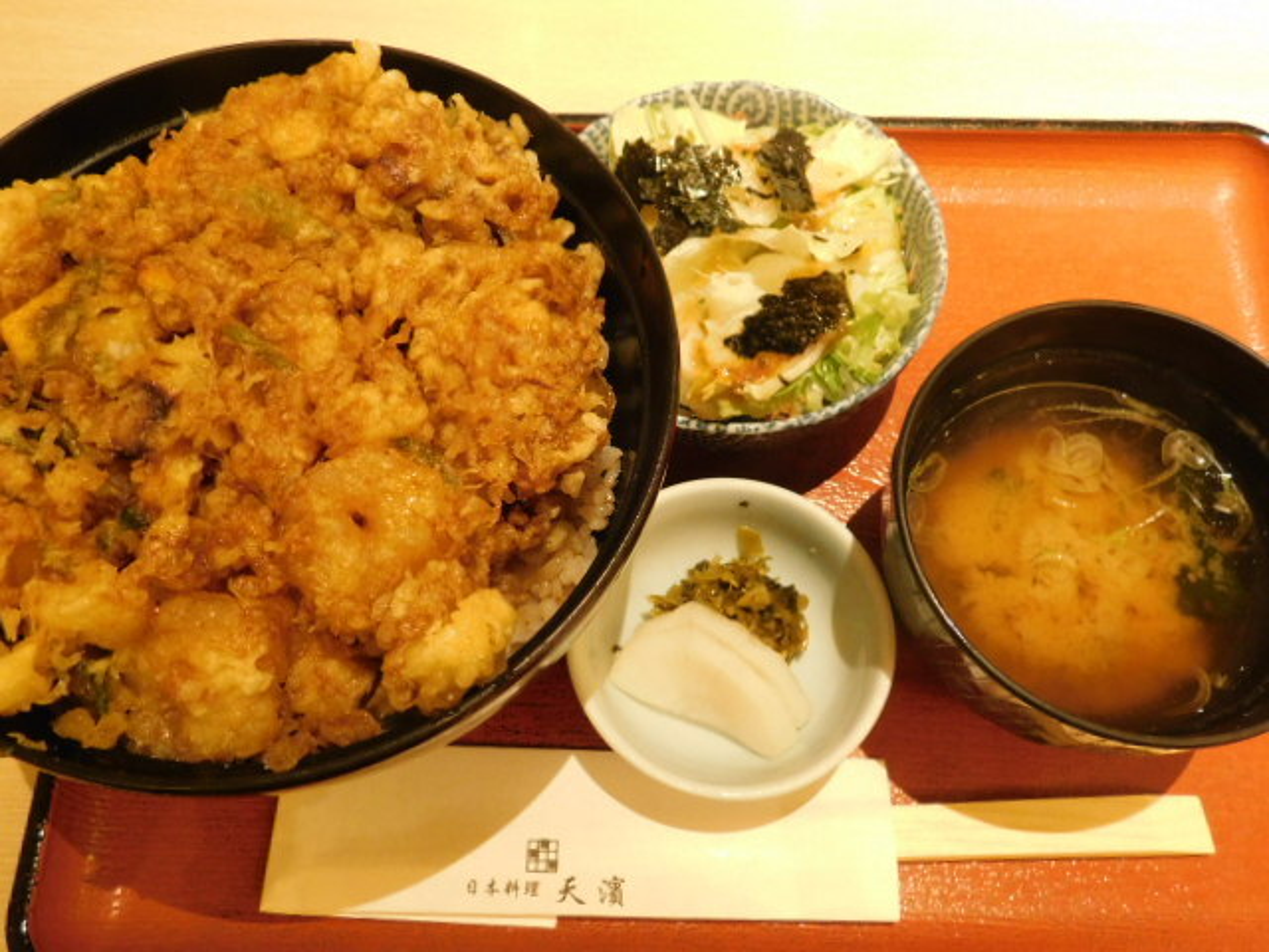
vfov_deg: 46.8
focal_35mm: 30
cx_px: 634
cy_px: 476
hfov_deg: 60.0
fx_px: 1100
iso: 400
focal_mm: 5.3
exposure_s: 1/10
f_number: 3.2
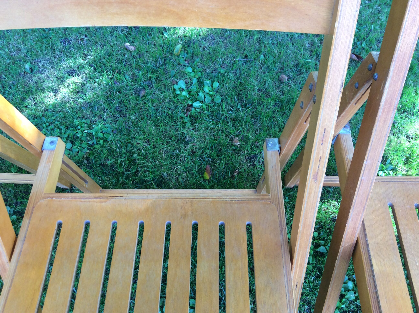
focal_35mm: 32
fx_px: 387
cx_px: 210
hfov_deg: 56.9
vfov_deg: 44.1
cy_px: 156
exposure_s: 1/33
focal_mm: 3.3
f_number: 2.4
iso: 40
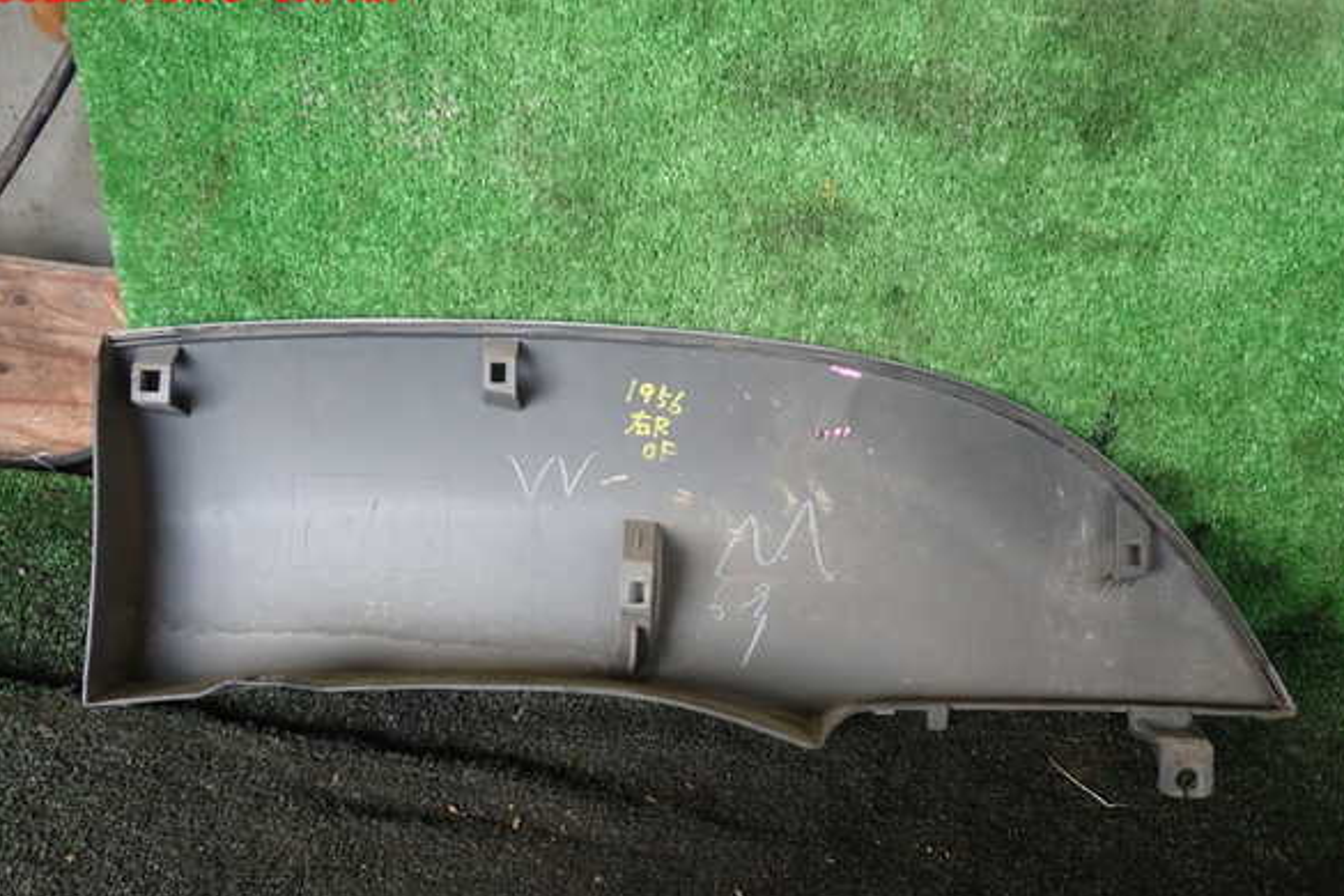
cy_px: 476
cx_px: 669
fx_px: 1195
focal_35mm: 32
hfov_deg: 58.7
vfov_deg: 41.1
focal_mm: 5.4
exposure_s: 1/60
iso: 125
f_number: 2.3
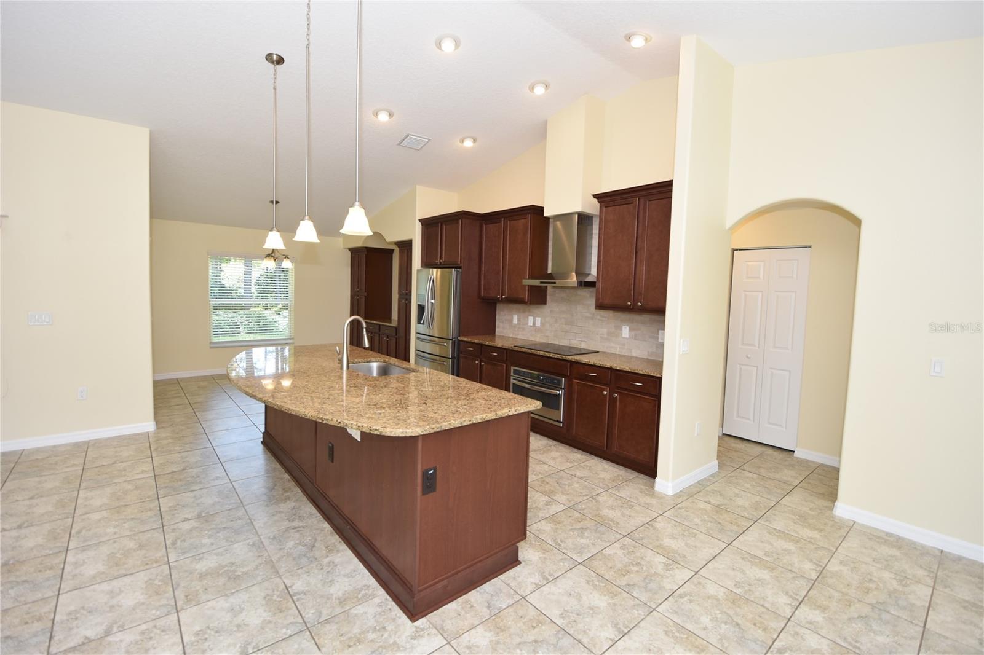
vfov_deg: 77.3
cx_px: 492
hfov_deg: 100.4
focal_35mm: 15
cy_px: 328
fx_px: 410
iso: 280
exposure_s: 1/60
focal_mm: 10
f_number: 4
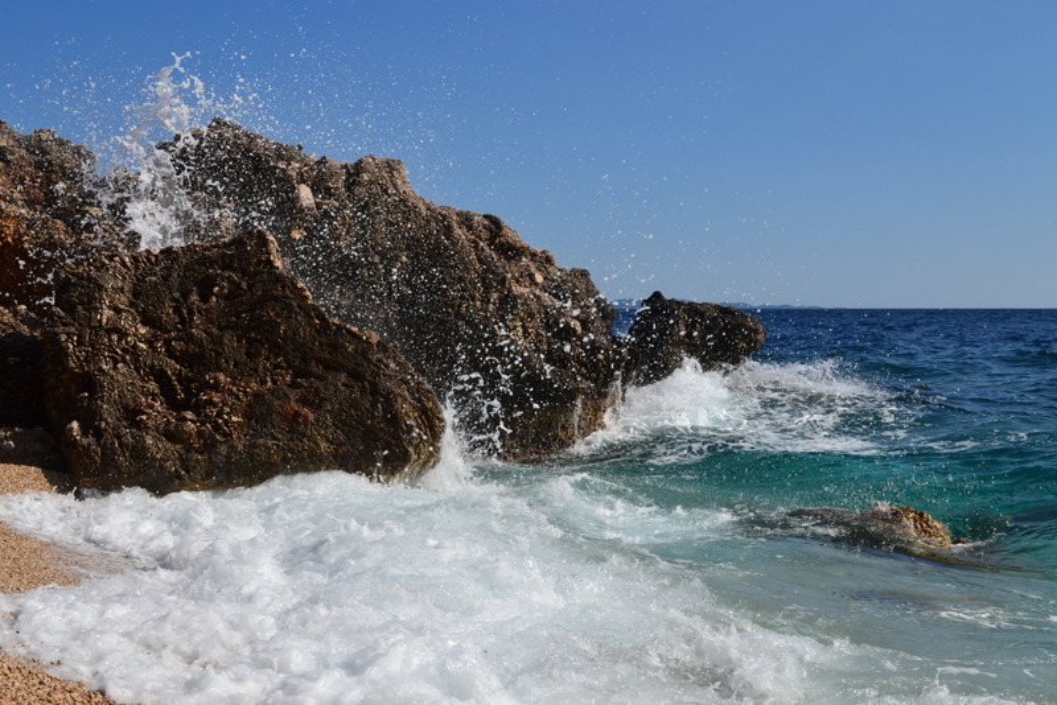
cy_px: 352
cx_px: 528
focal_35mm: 44
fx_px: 1278
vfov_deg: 30.9
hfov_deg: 44.9
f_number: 11
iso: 360
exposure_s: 1/500
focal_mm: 29
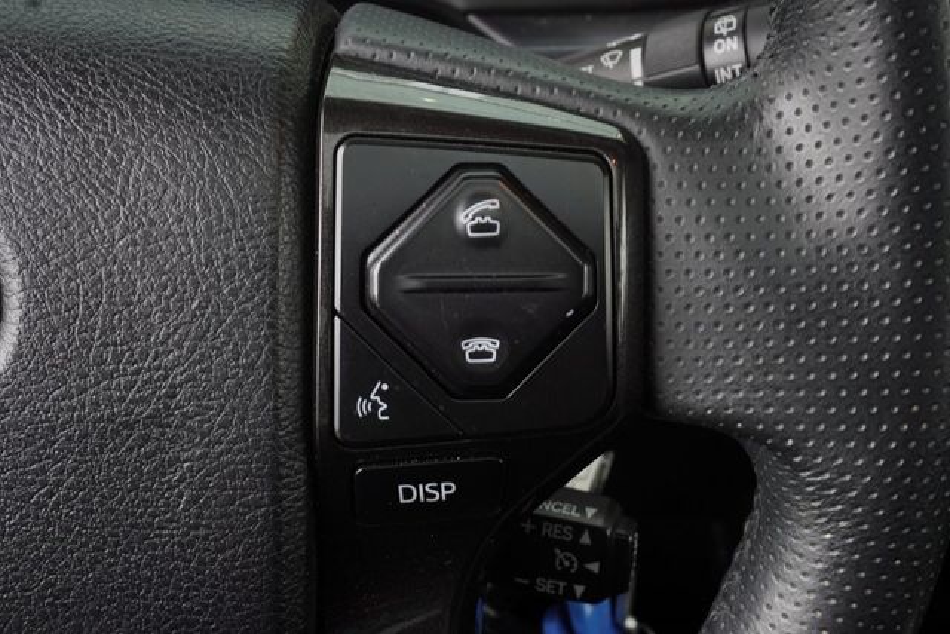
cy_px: 317
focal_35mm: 48
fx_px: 1267
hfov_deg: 41.1
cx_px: 475
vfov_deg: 28.1
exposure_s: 1/15
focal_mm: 32
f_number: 13
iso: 160
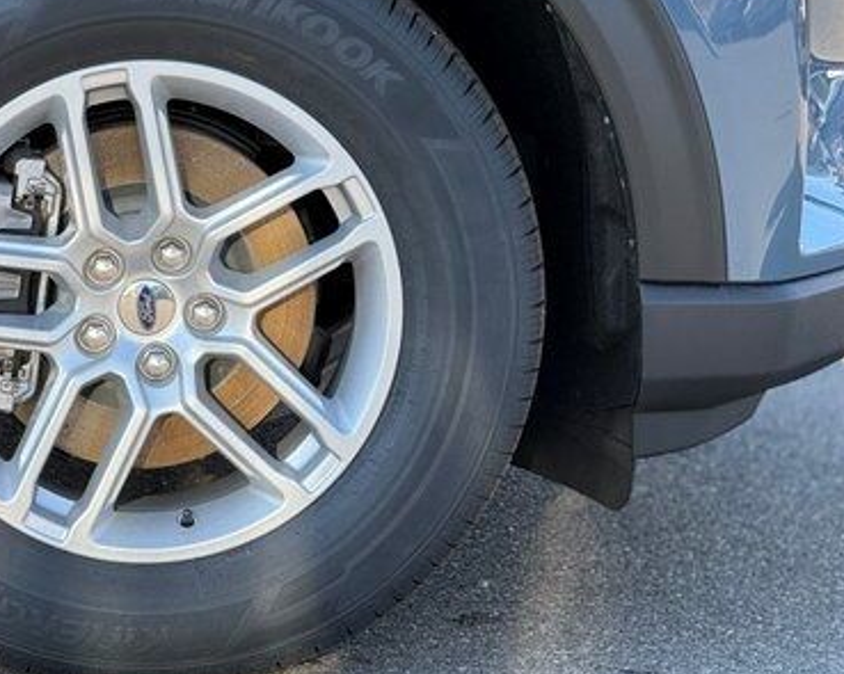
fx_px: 5069
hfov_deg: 9.5
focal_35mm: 203
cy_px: 190
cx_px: 119
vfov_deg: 7.6
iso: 64
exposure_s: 1/183
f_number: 2.8
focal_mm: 15.66
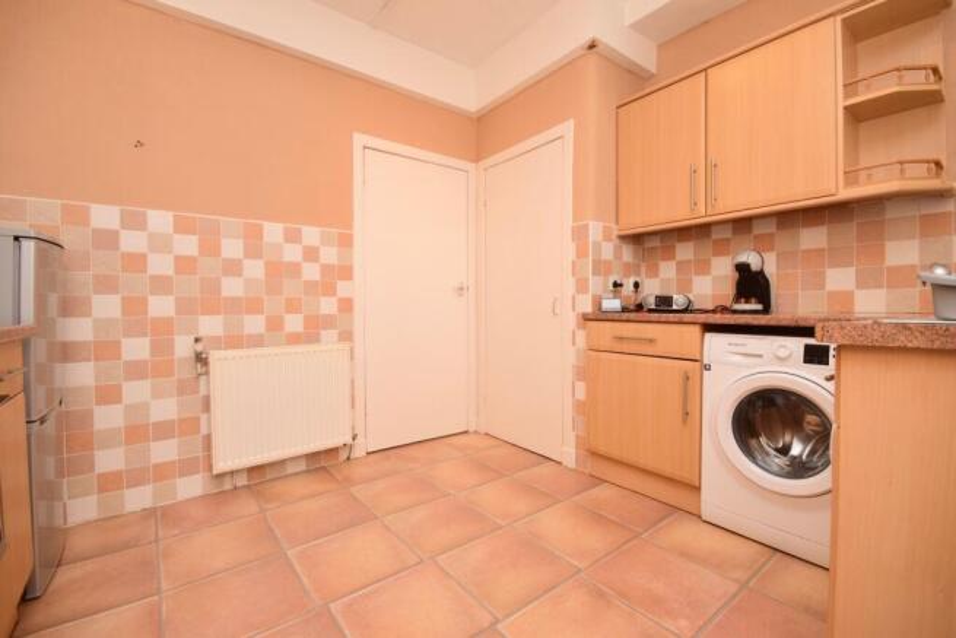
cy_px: 319
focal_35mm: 15
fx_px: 398
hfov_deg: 100.4
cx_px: 478
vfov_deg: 77.4
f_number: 9
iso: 800
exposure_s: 1/80
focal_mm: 10
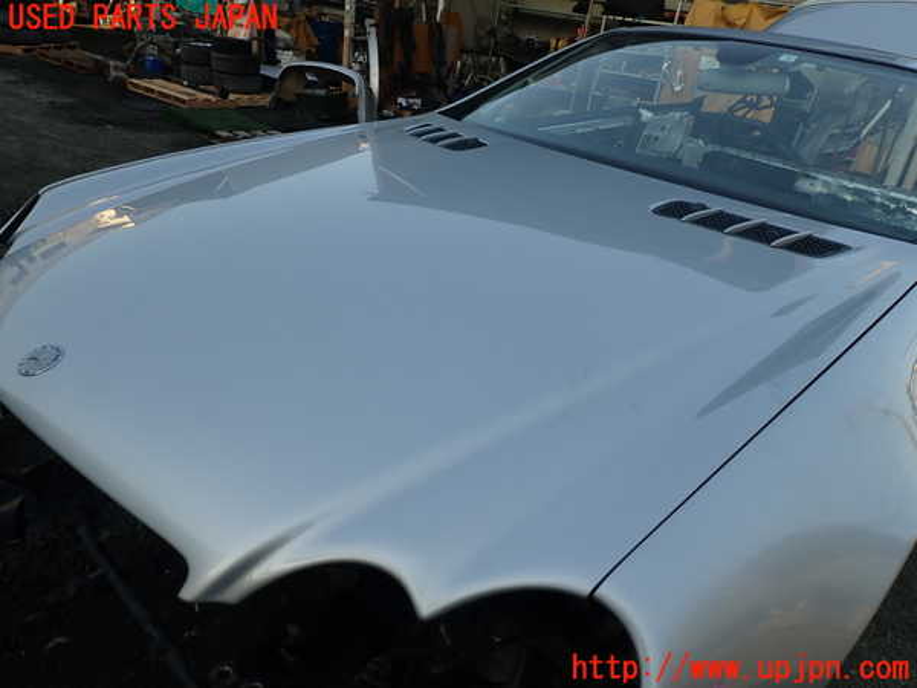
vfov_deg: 54.9
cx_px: 458
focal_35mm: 25
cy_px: 344
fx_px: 662
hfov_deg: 69.4
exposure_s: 1/400
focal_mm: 4.5
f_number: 2.8
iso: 100
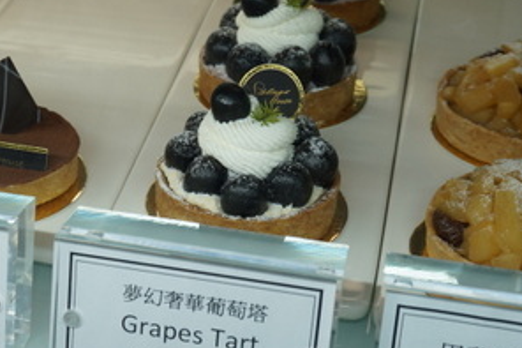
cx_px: 69
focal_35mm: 81
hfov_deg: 24.4
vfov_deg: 16.8
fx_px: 1175
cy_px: 169
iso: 200
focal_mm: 25
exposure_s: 1/80
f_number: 6.3
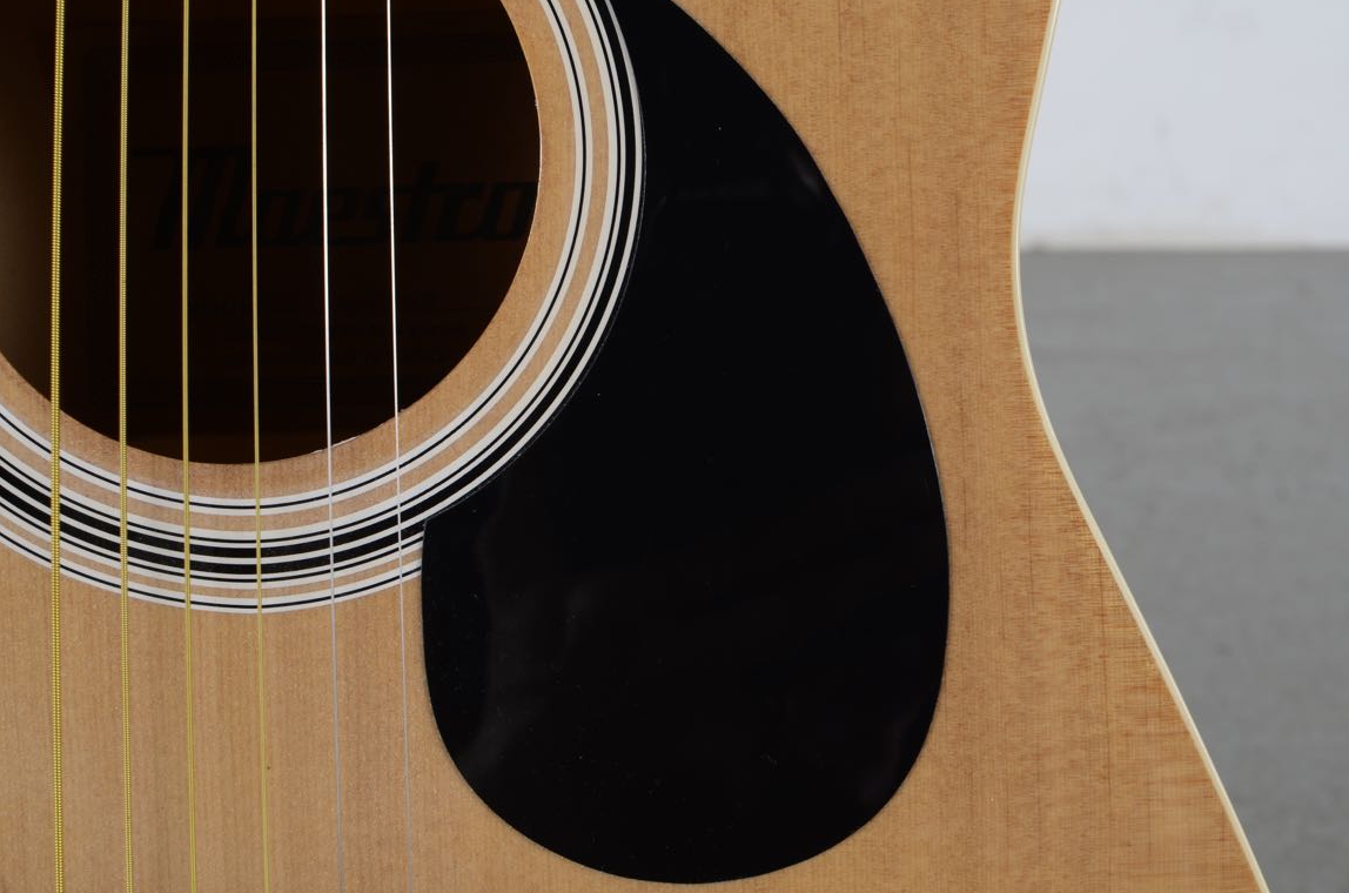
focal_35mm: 59
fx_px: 2189
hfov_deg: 34.2
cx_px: 732
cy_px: 412
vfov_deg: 23.0
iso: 100
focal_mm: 35
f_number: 9
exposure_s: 1/125
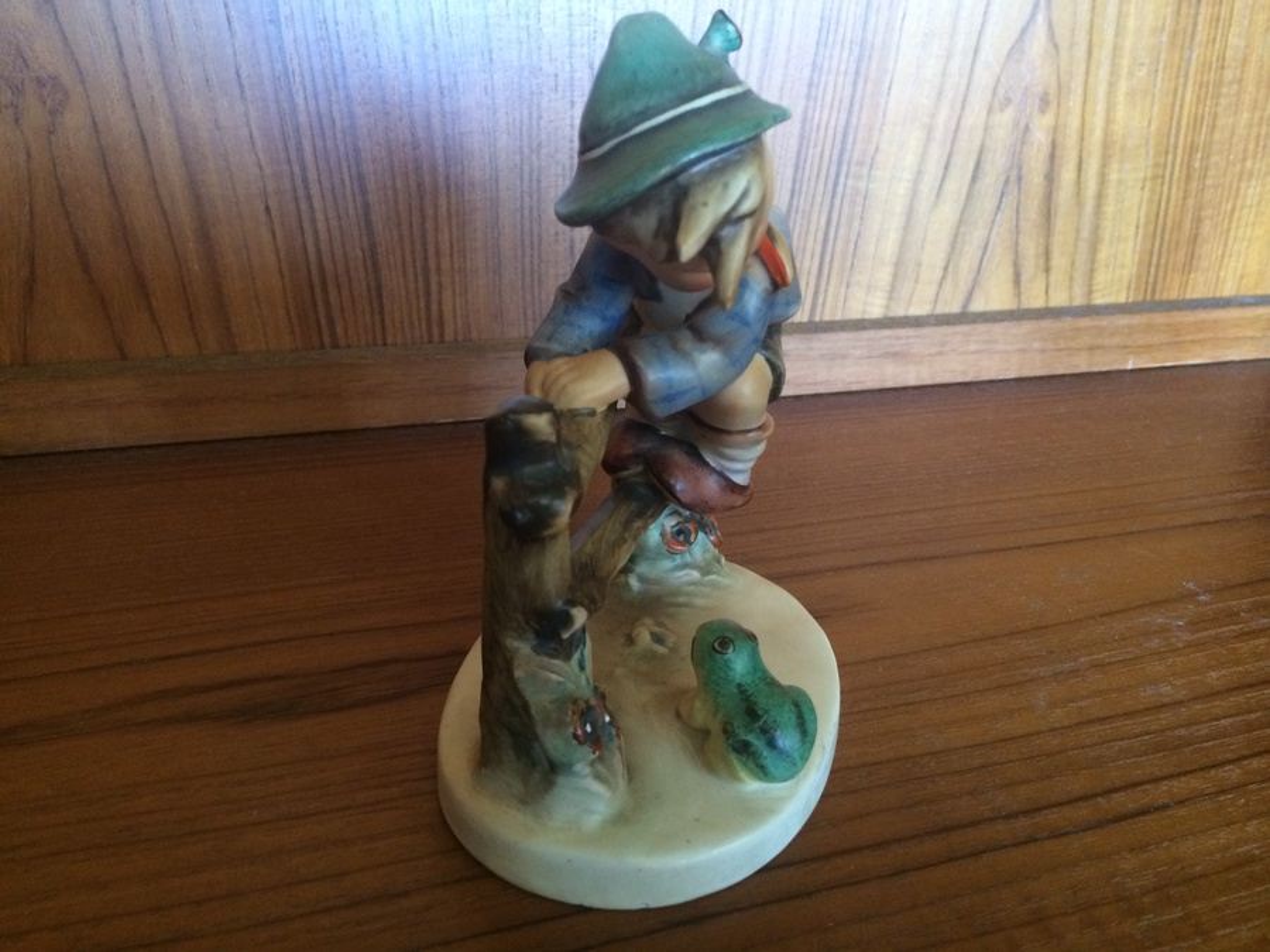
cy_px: 476
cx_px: 635
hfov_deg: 60.0
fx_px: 1101
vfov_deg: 46.8
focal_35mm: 30
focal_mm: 4.12
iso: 320
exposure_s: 1/17
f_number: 2.2
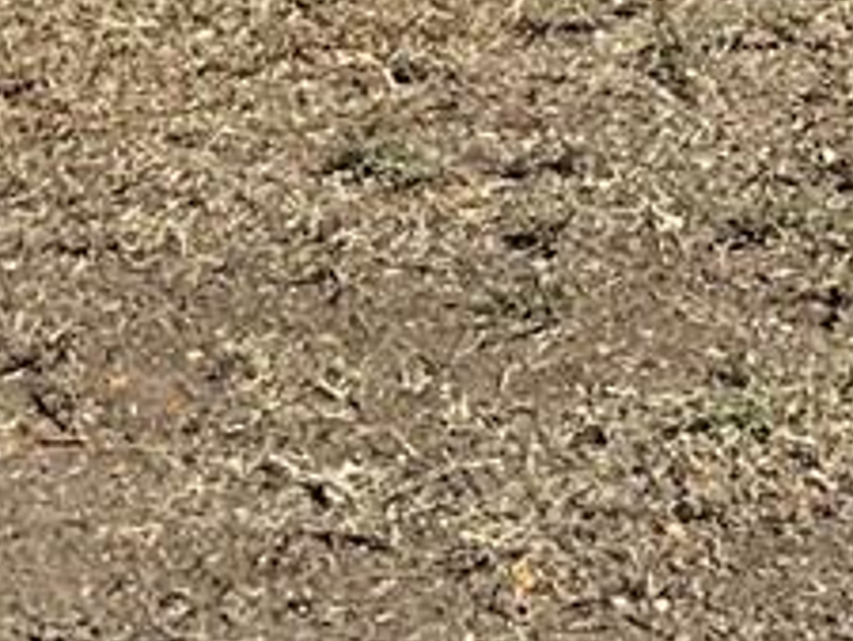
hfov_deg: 9.1
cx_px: 1683
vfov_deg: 6.4
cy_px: -1559
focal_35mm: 206
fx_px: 5079
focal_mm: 3
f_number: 1.8
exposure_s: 1/1984
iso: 25
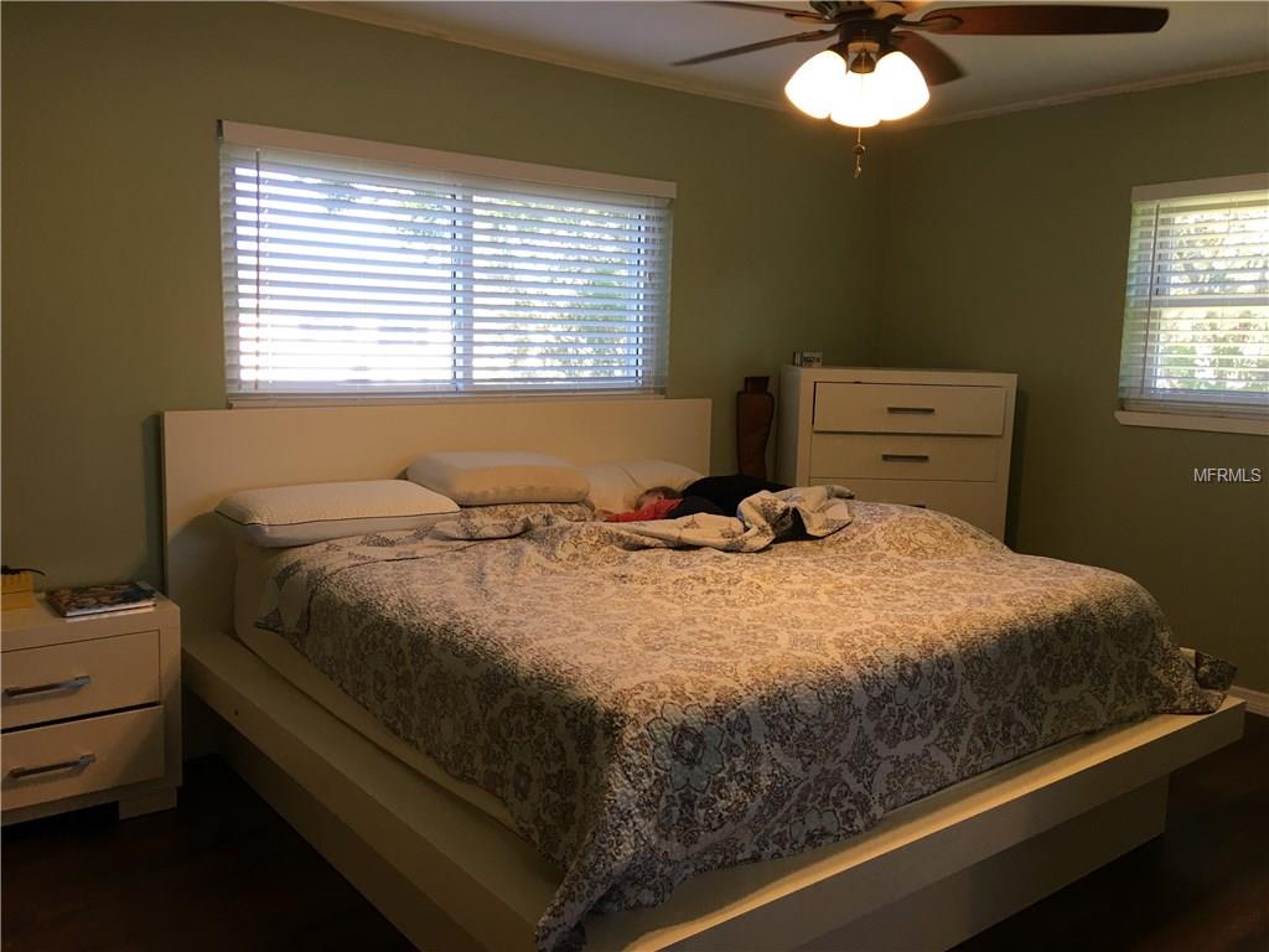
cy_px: 476
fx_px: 1063
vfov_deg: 48.2
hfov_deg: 61.7
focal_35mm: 29
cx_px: 634
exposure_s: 1/30
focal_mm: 4.15
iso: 25
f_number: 2.2
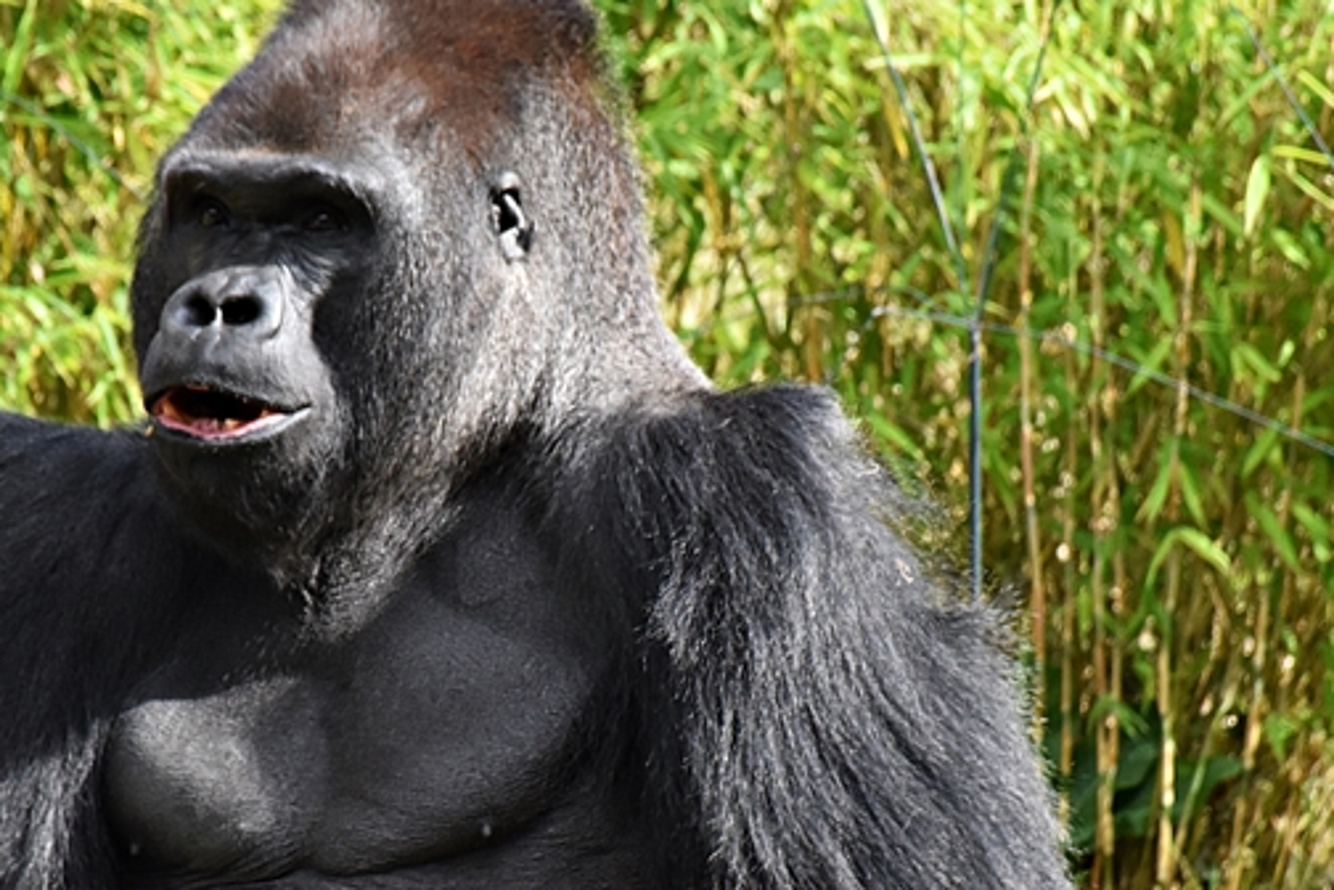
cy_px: 502
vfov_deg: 3.2
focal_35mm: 427
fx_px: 15821
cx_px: 498
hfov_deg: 4.8
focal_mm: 140
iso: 1000
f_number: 5.6
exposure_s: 1/500
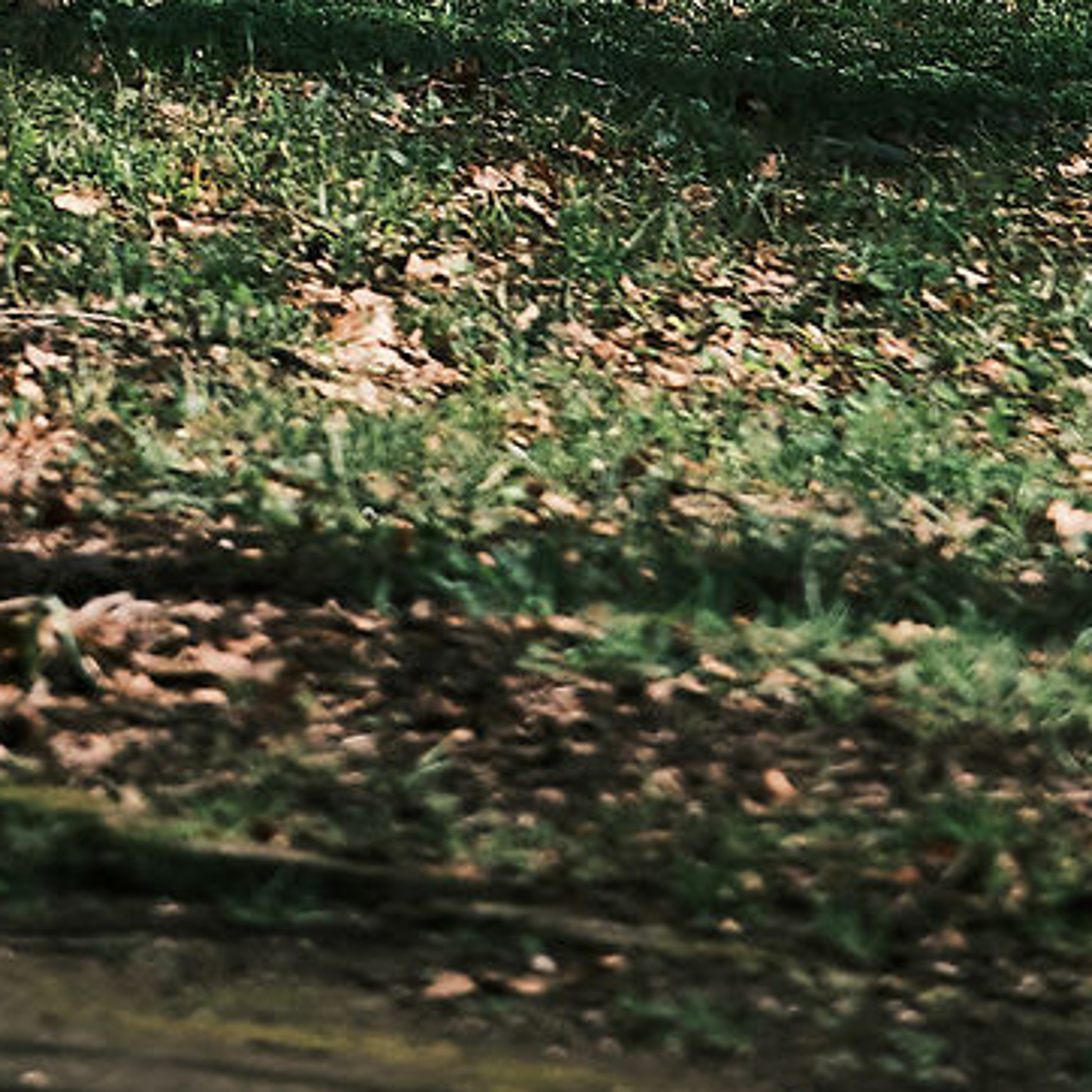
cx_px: -908
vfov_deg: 2.7
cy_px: -992
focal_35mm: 636
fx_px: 22699
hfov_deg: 2.7
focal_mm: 75
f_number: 2.8
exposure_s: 1/5000
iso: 800
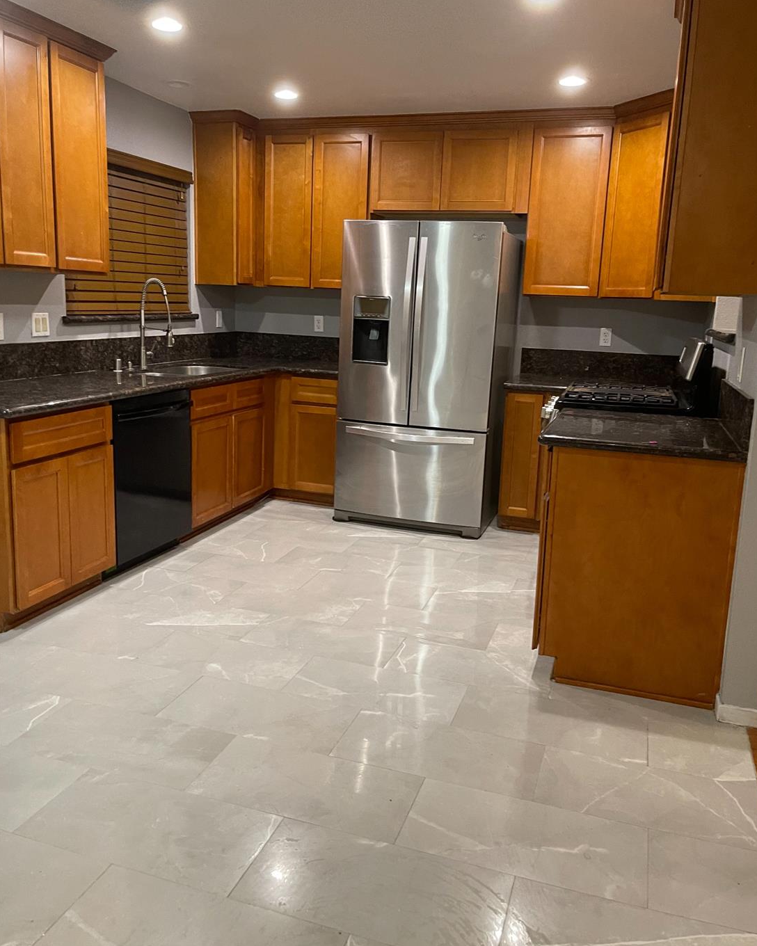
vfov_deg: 62.1
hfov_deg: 51.5
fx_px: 784
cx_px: 389
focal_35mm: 28
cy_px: 440
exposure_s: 1/60
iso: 320
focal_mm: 5.1
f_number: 1.6
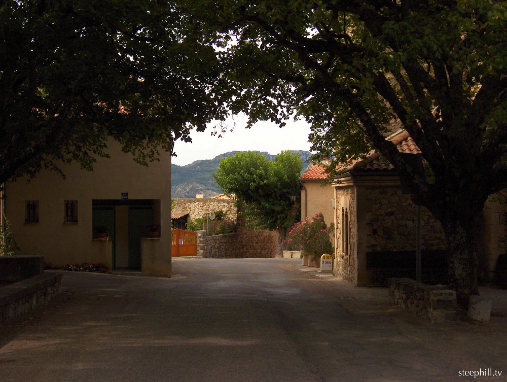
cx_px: 254
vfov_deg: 26.6
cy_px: 191
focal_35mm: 55
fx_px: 807
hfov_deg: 34.9
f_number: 3.2
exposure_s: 1/917
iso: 100
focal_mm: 11.4
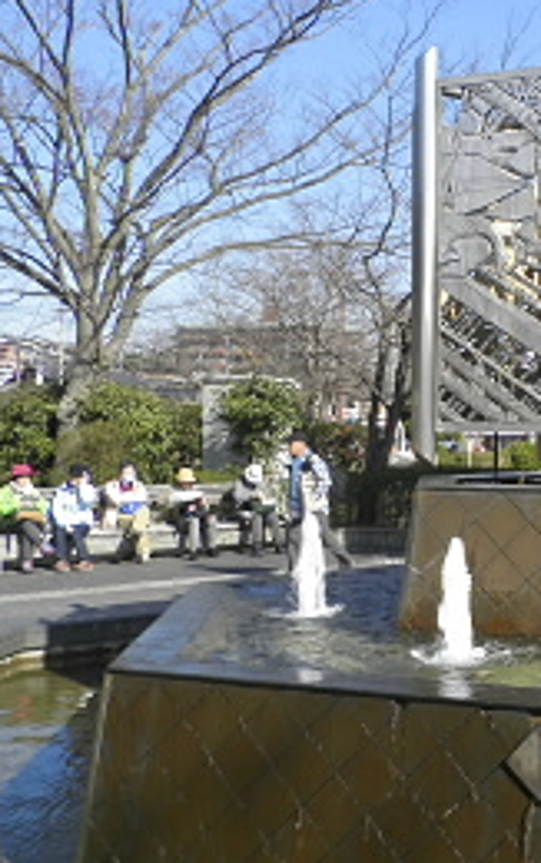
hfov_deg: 27.2
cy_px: 425
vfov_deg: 45.2
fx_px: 1036
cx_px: 571
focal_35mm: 44
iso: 64
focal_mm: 4.9
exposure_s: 1/80
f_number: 8
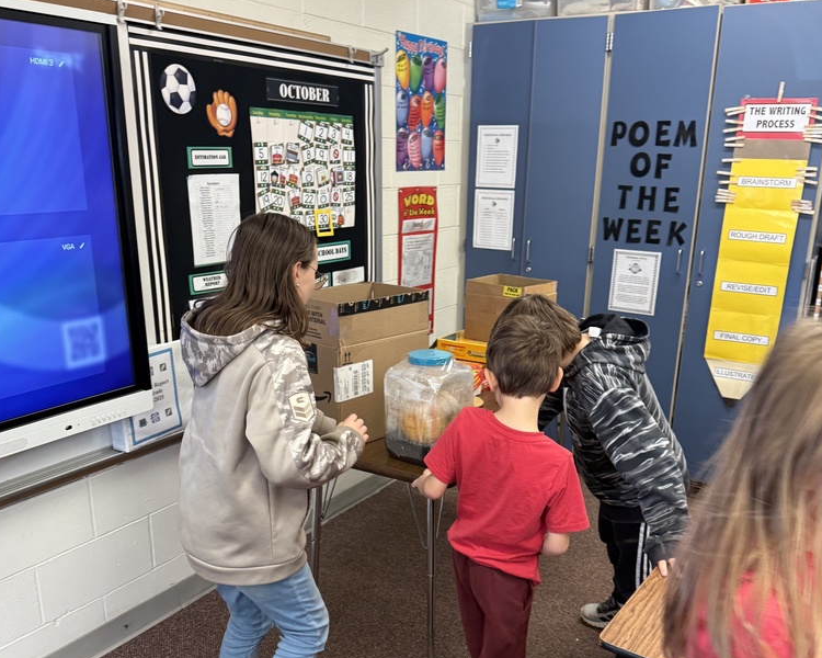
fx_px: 778
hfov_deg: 55.7
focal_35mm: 32
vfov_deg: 45.4
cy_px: 409
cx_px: 410
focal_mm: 6.76
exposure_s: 1/60
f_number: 1.78
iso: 200
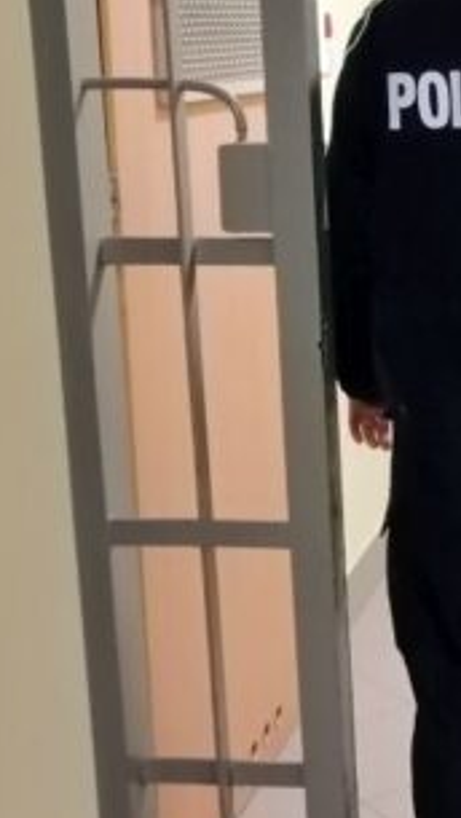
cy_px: 355
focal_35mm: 65
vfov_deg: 32.3
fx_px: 1410
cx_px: 692
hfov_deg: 16.8
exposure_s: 1/25
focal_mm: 3.95
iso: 500
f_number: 1.8
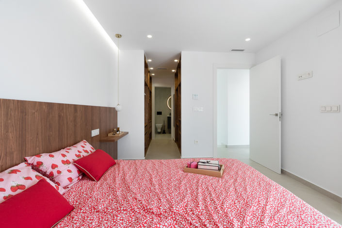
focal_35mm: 15
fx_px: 142
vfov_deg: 77.3
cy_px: 114
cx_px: 171
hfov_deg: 100.4
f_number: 8
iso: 320
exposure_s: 1/30
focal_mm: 10
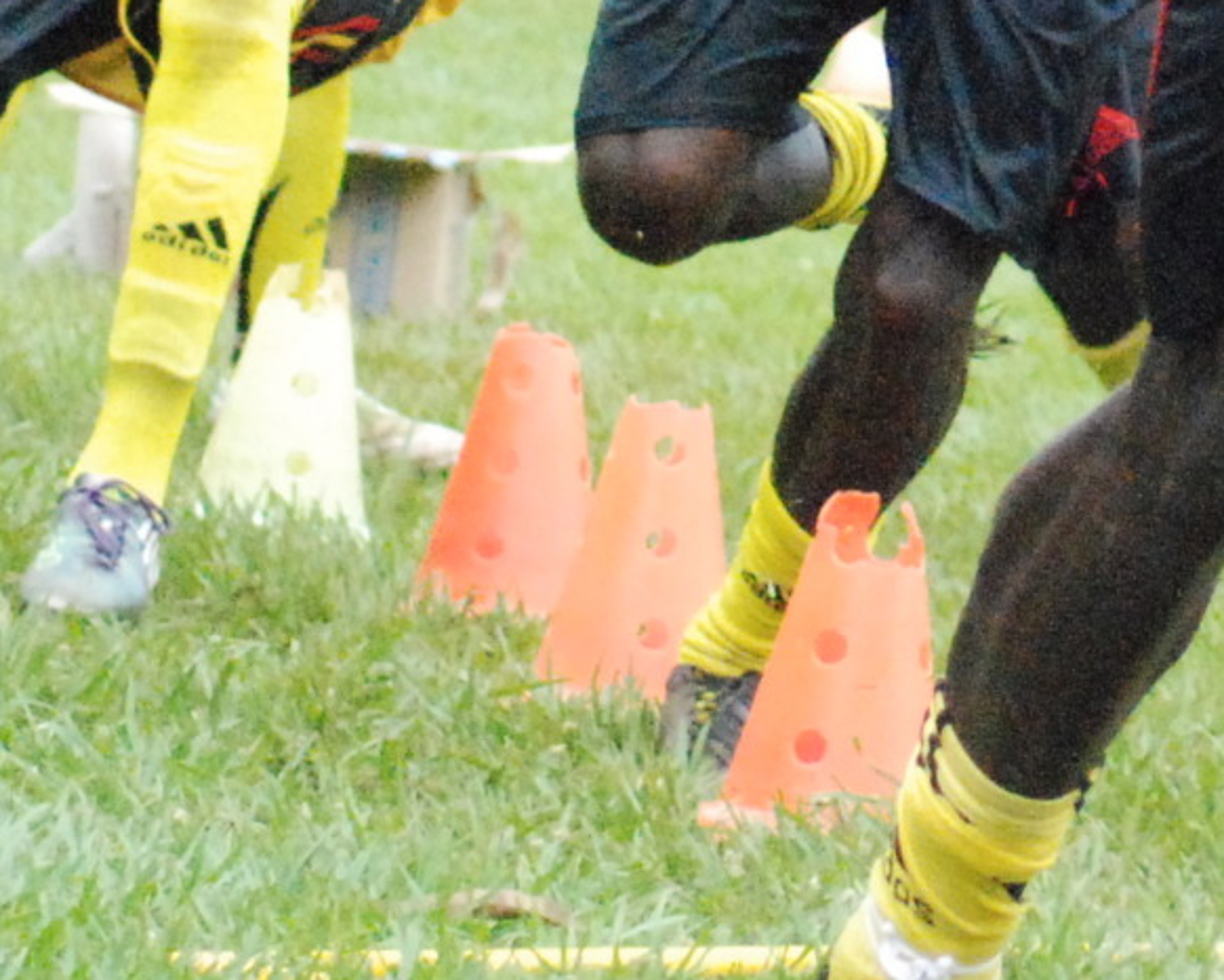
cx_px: 1901
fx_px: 15727
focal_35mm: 434
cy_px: -423
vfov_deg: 3.6
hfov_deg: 4.4
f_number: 4.5
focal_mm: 70
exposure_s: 1/3200
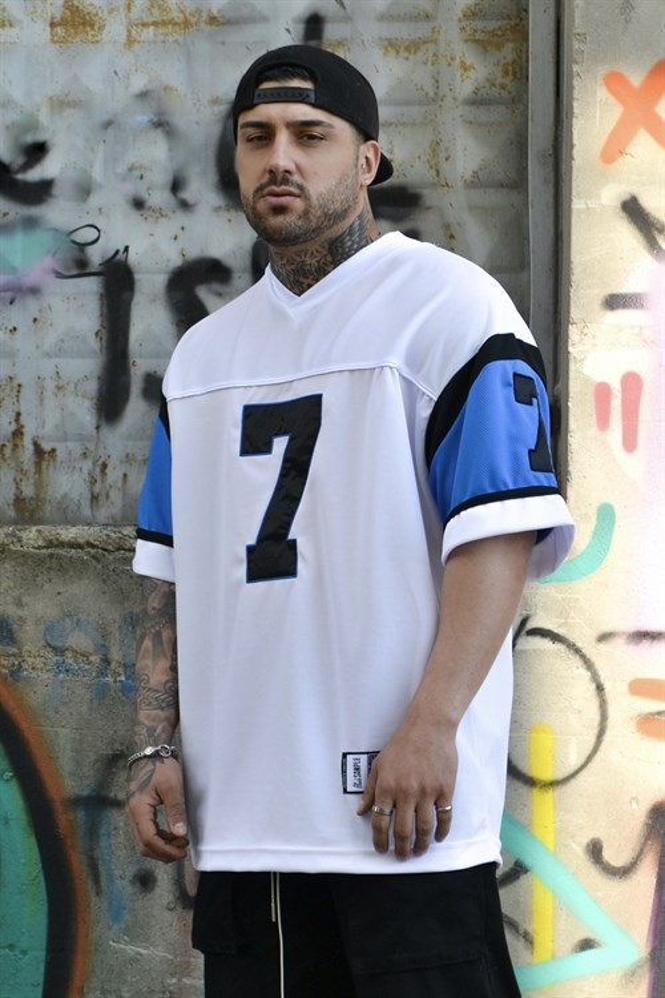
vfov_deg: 28.1
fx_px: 1995
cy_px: 499
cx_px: 332
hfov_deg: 18.9
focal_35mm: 72
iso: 160
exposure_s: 1/125
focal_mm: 48
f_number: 5.6
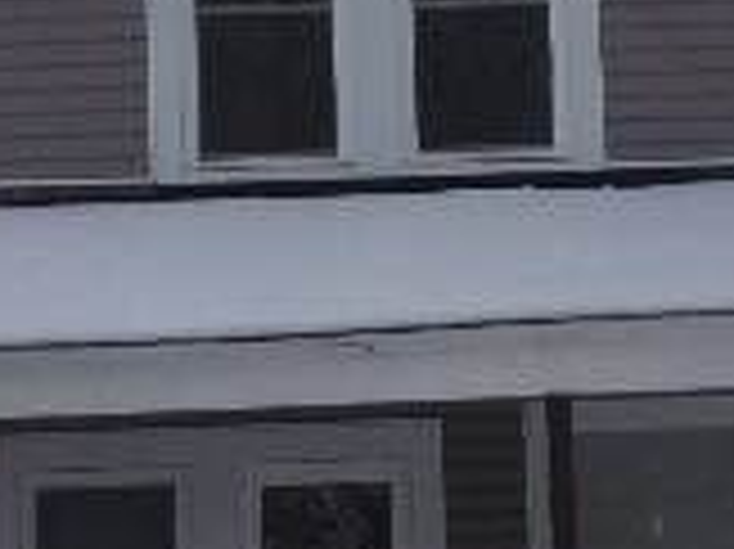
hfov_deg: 9.3
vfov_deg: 7.0
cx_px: 446
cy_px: 184
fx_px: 4492
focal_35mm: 212
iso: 80
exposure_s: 1/450
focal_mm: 9.8
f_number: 4.3
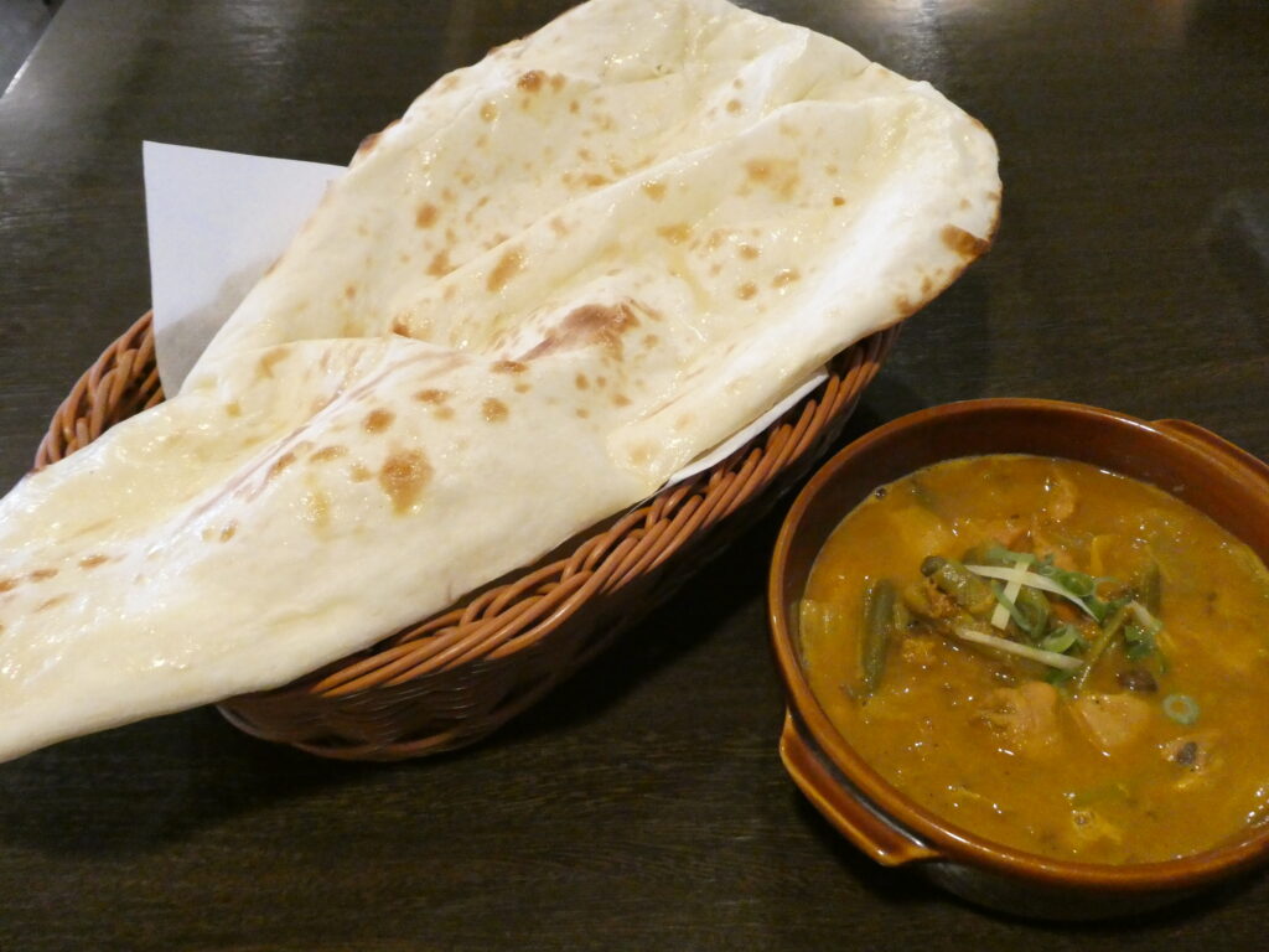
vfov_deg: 45.4
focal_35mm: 31
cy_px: 476
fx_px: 1136
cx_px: 634
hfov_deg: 58.4
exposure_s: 1/30
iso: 1600
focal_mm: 5.4
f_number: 3.5
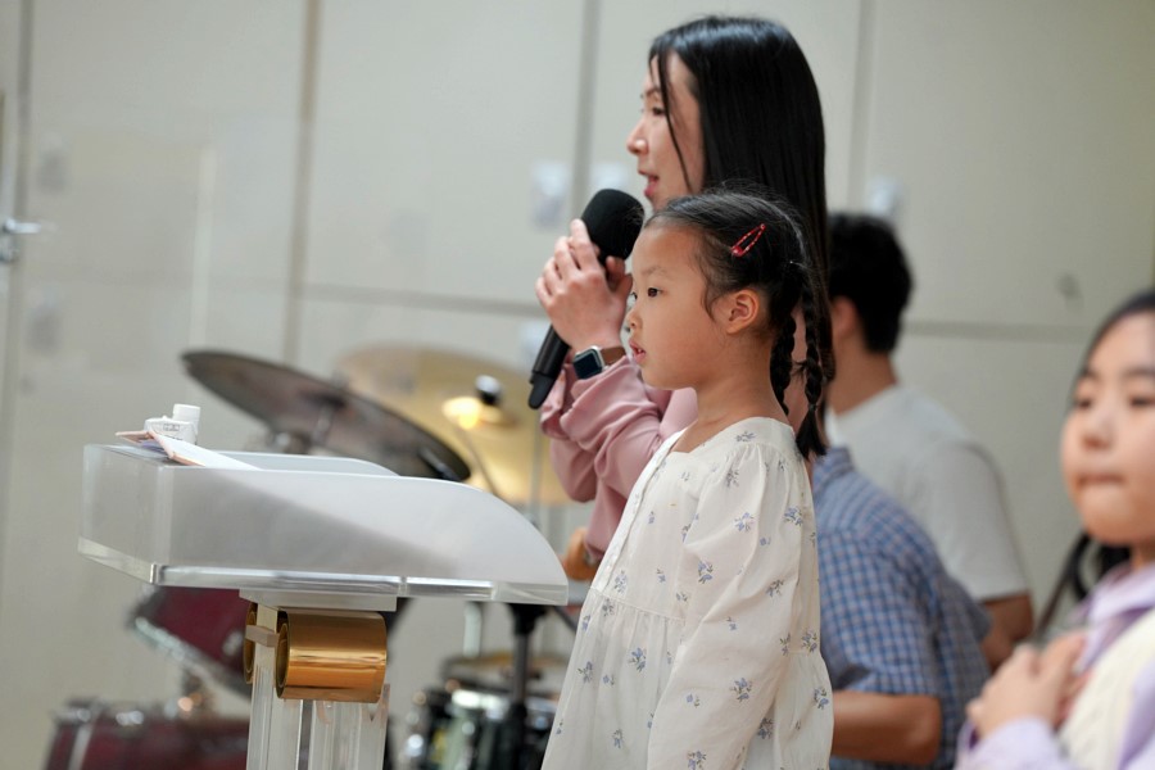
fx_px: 6416
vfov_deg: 6.9
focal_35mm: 200
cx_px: 578
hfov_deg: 10.3
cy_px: 385
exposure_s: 1/250
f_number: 4
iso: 1250
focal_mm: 200
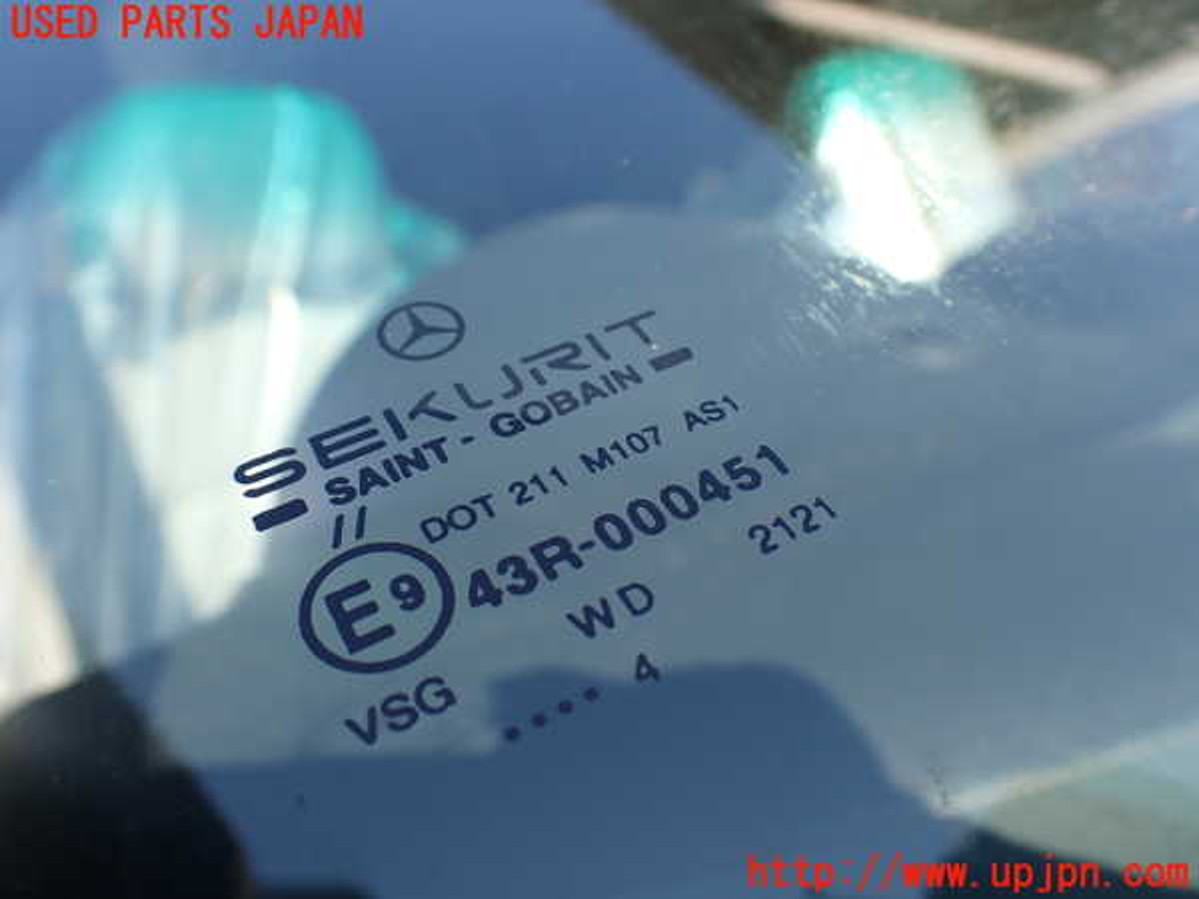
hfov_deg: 60.0
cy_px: 450
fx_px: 1039
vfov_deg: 46.8
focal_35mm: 30
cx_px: 600
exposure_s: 1/250
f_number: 3.2
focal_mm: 5.4
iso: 100
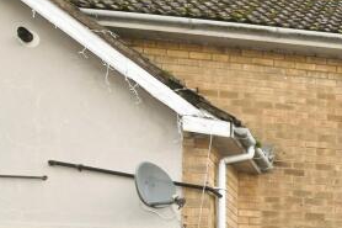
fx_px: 560
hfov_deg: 23.6
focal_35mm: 59
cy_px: 293
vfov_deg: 21.0
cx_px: 562
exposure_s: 1/160
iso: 800
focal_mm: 11
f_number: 7.1
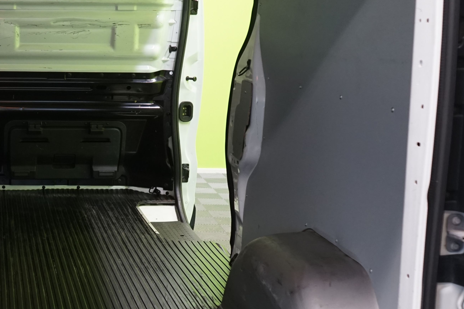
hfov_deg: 27.6
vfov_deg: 19.7
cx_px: 2
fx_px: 889
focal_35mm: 69
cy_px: 184
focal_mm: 30
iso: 1250
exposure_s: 1/20
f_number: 5.6
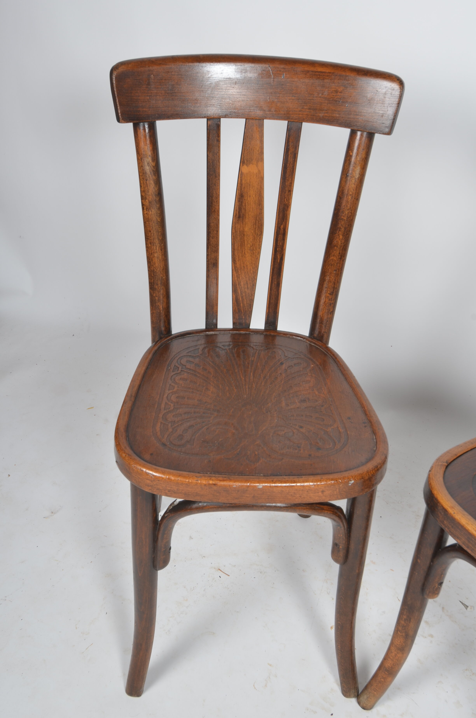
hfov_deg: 36.7
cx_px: 238
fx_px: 717
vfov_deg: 53.2
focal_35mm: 36
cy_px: 359
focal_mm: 24
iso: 100
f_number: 11
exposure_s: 1/125
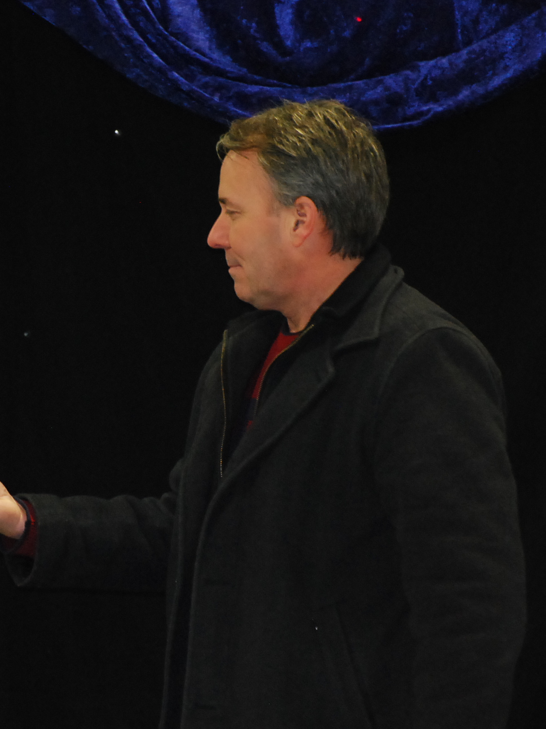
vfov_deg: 4.6
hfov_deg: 3.4
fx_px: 9108
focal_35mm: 433
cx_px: 32
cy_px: 365
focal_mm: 200
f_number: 5.3
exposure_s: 1/60
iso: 1600
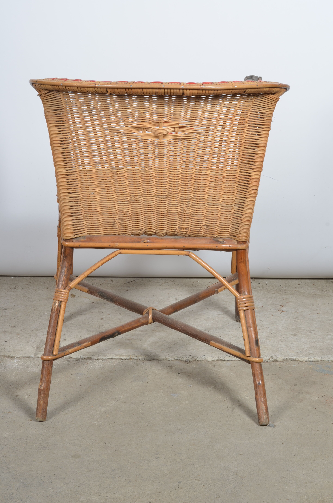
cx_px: 166
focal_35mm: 75
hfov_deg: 18.1
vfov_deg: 27.0
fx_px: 1045
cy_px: 252
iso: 100
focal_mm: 50
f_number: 11
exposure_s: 1/125
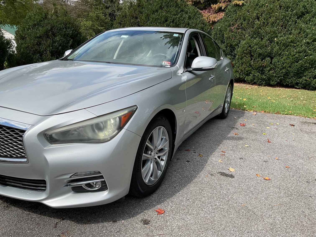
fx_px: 265
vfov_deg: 48.2
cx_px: 158
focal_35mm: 29
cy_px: 118
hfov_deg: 61.7
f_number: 1.8
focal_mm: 3
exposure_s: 1/1675
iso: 16
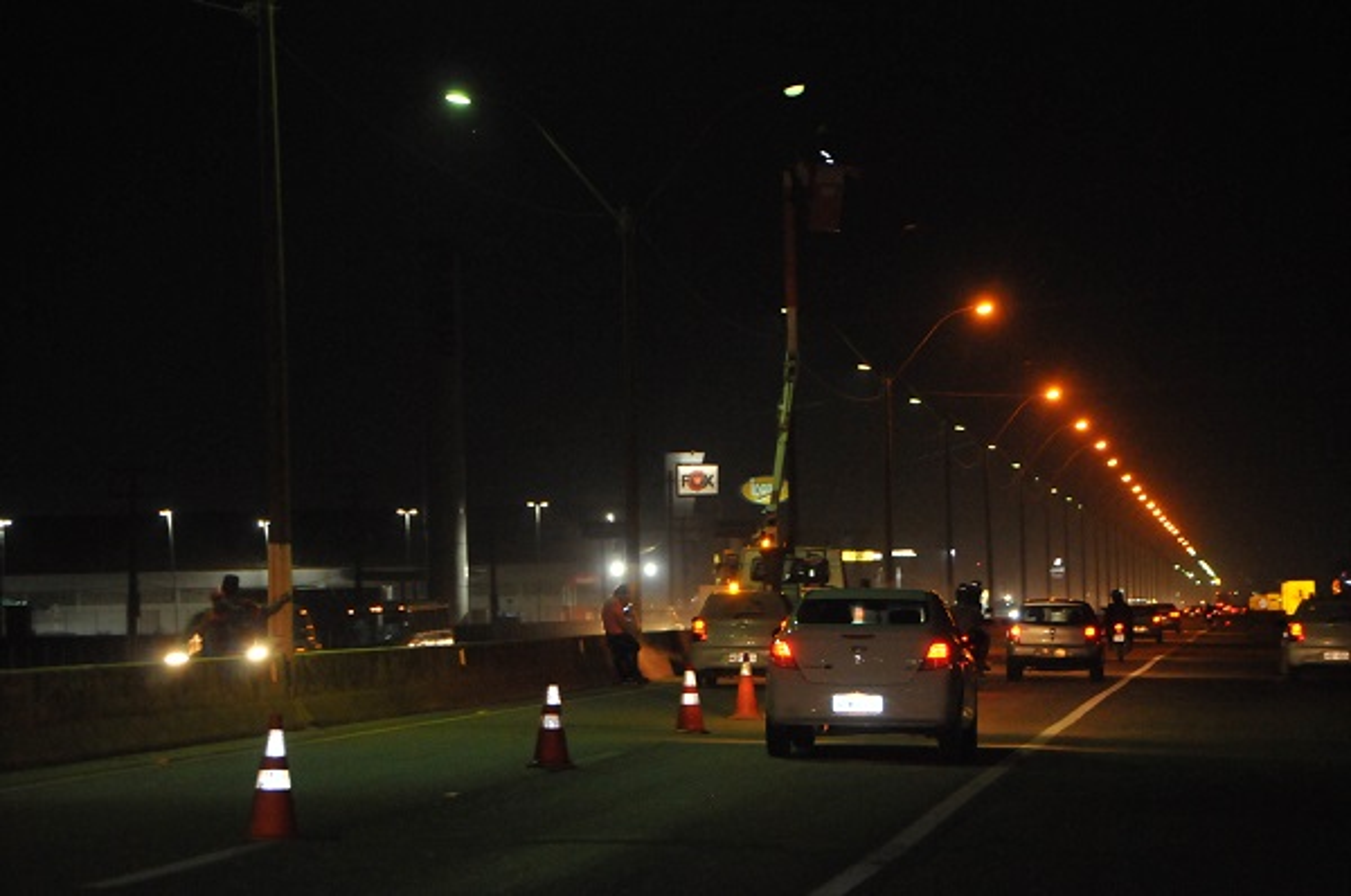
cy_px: 448
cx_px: 676
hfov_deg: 16.7
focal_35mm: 123
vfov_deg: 11.1
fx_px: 4608
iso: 3200
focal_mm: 82
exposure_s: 1/50
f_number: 5
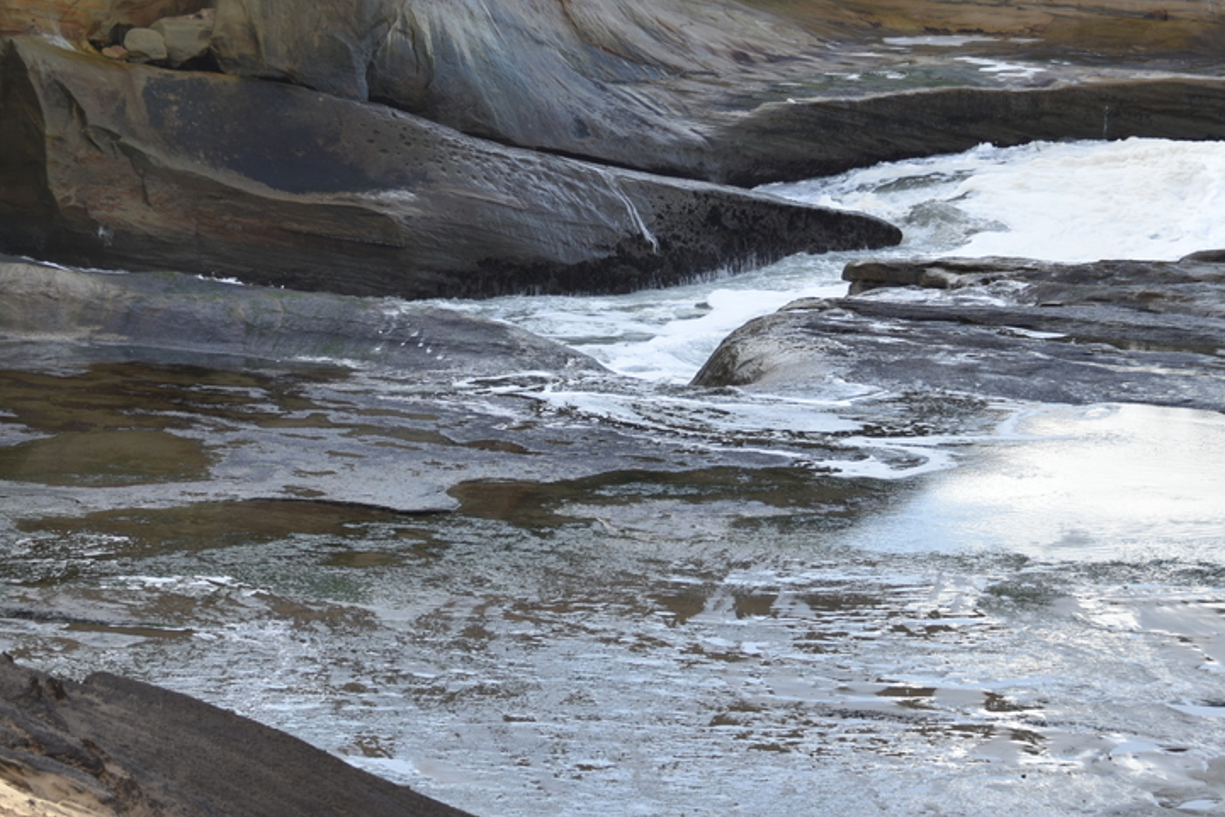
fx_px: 5139
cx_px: 537
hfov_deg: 13.6
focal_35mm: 151
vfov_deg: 9.1
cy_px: 99
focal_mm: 85
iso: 100
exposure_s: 1/200
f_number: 5.3
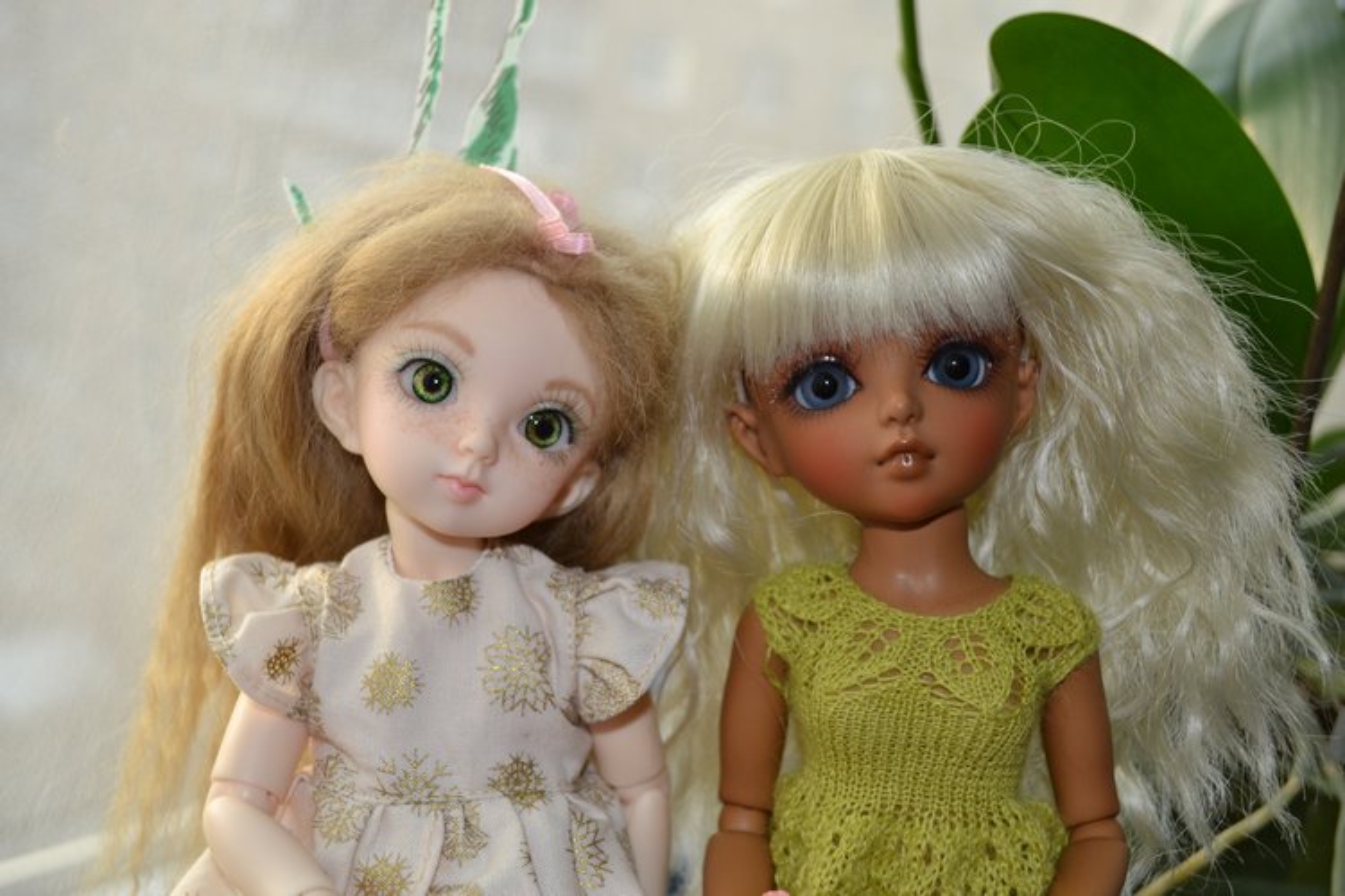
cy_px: 448
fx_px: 1681
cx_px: 672
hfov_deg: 43.6
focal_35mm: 45
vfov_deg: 29.9
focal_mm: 30
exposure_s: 1/125
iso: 160
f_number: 4.5
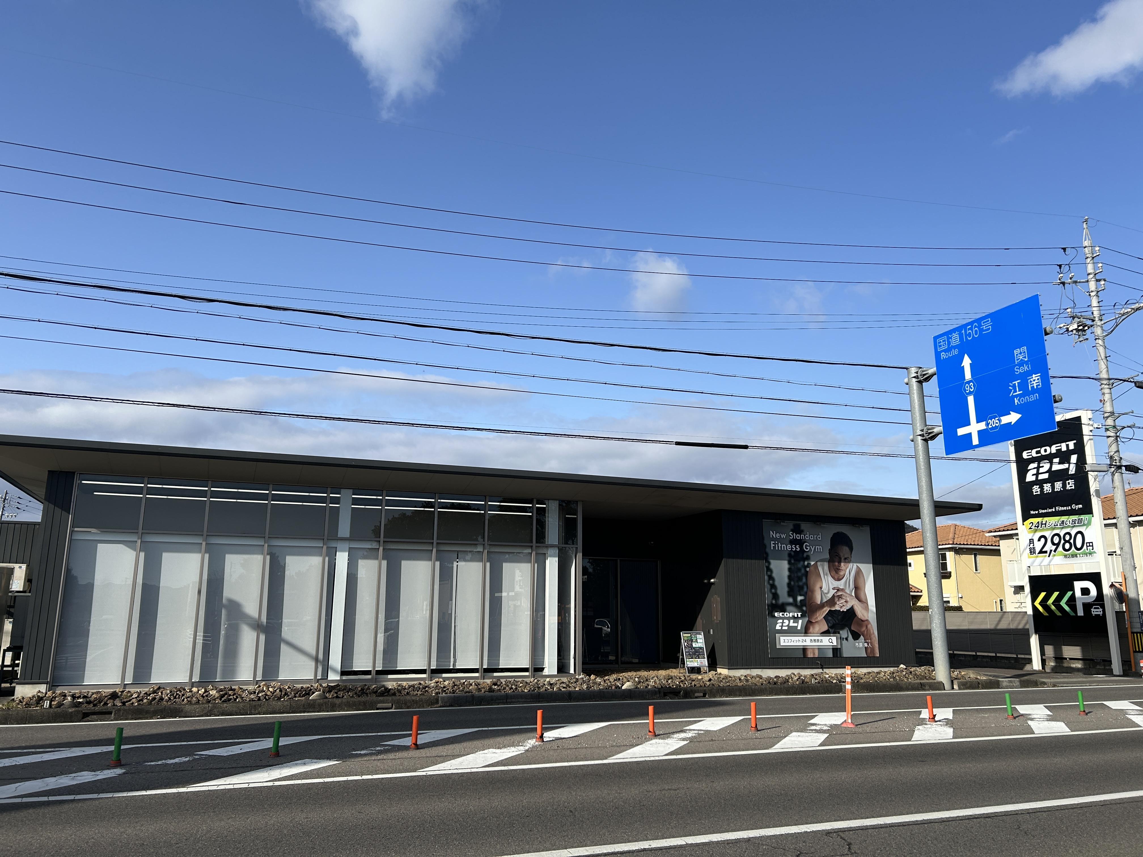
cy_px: 428
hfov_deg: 67.3
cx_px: 572
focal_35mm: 26
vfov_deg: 53.1
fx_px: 859
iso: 50
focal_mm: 5.7
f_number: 1.5
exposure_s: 1/5587
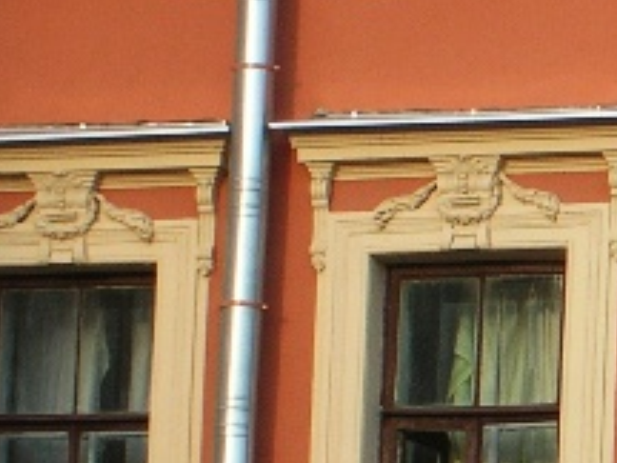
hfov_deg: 5.1
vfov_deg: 3.8
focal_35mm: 388
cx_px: 1048
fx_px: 6916
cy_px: 384
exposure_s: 1/97.4
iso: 50
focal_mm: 17.4
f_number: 4.9
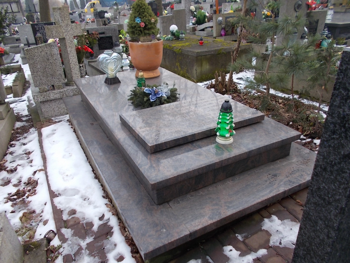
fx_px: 263
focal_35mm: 26
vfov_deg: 53.1
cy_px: 132
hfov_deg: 67.3
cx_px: 175
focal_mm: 4.6
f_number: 3.2
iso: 80
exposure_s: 1/160
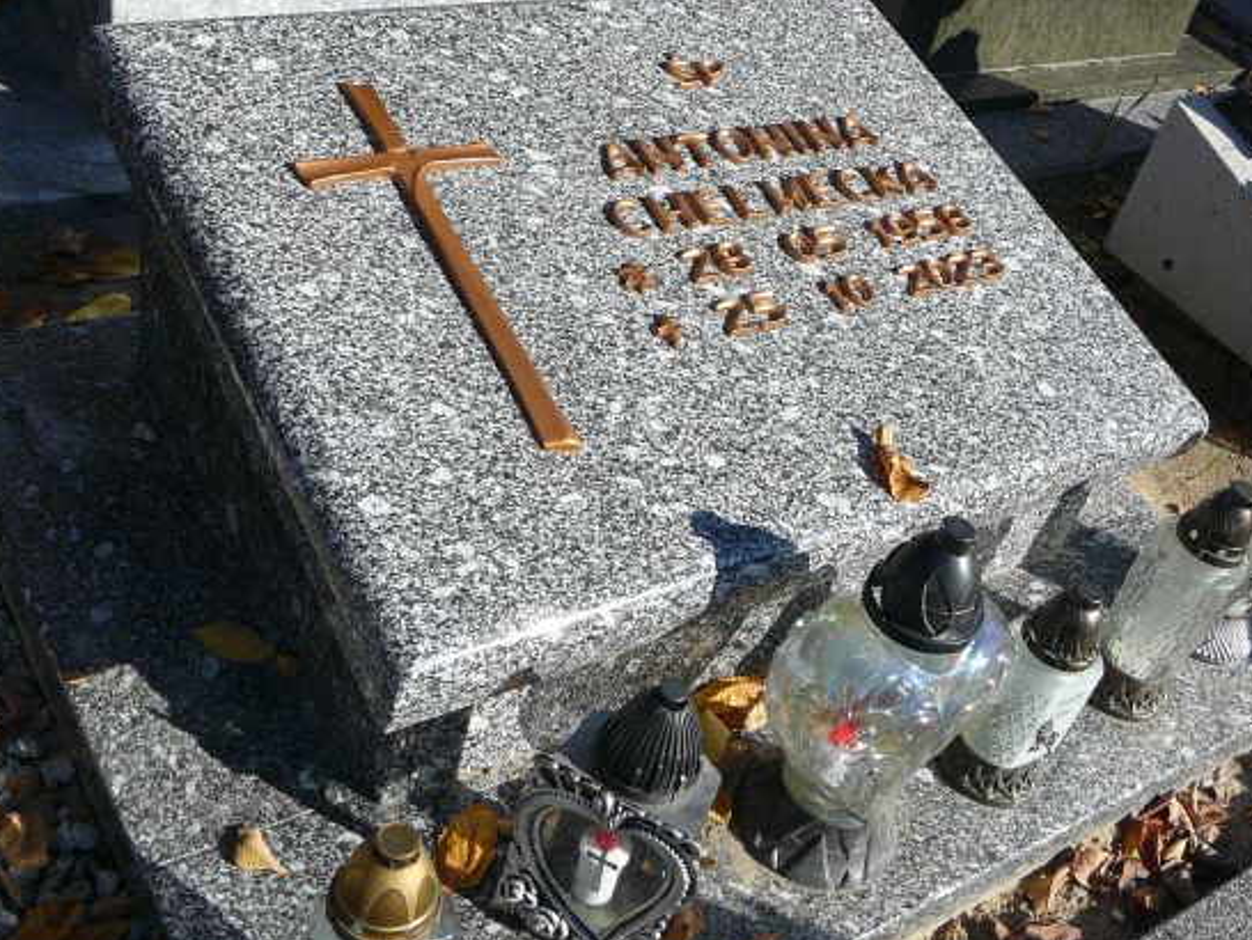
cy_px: 420
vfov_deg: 35.1
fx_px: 1484
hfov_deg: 45.7
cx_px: 681
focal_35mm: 41
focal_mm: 5.2
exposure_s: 1/320
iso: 80
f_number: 5
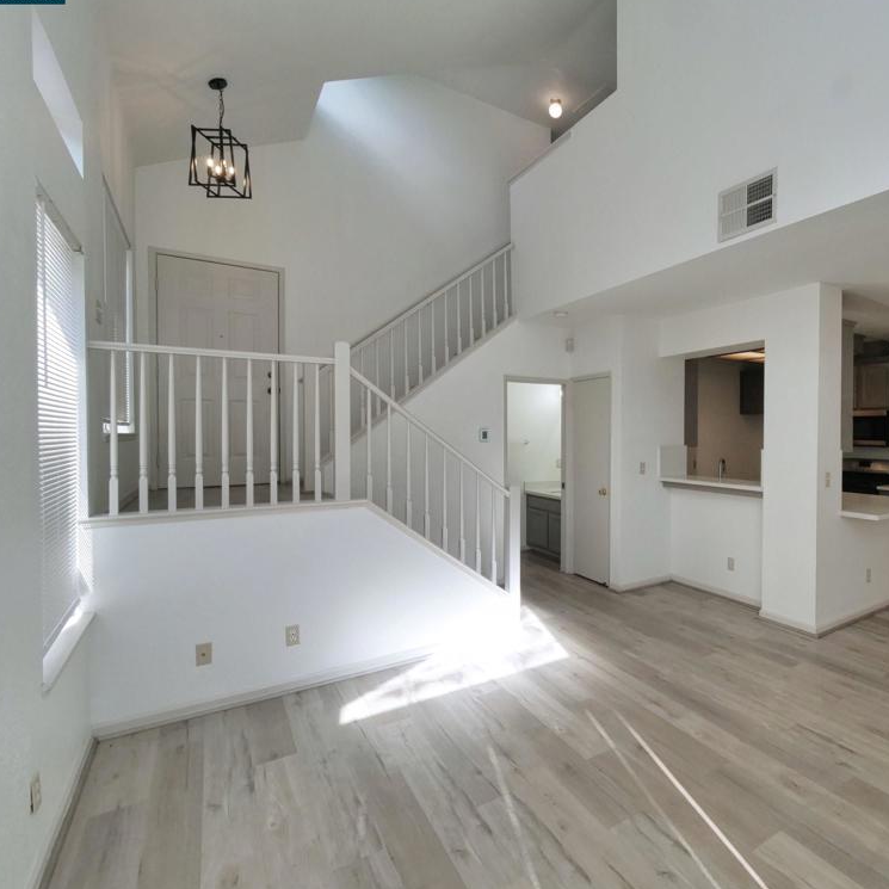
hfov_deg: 81.0
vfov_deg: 84.0
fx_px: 494
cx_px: 597
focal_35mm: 17
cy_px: 443
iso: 800
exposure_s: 1/160
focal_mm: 7
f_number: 10
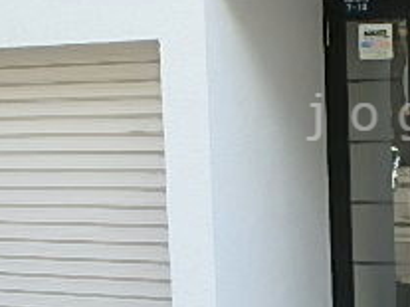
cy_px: 117
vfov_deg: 22.5
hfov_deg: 27.5
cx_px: 442
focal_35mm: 65
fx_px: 769
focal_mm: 3.7
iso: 125
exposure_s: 1/250
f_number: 3.5
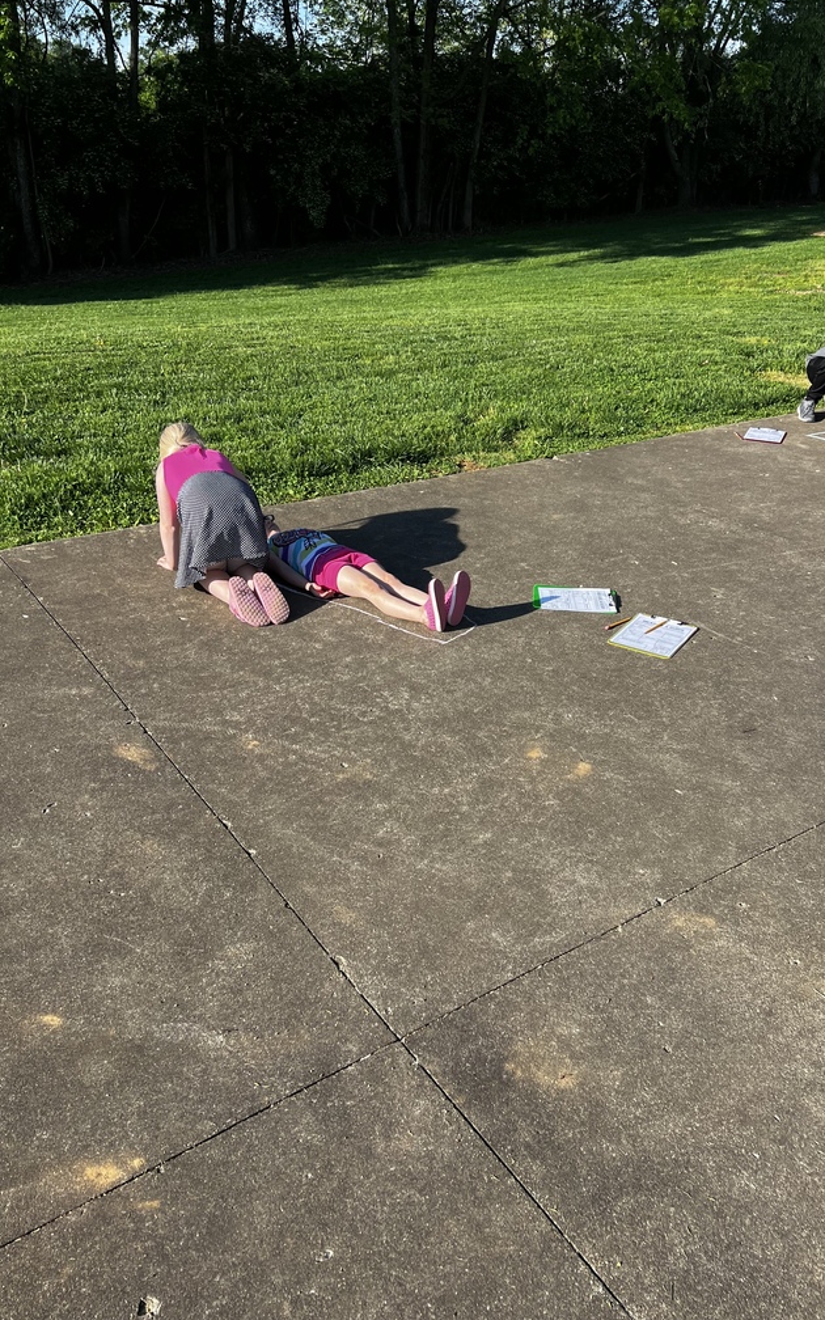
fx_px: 1007
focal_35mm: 28
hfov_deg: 44.5
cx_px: 419
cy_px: 651
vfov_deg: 66.5
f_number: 1.5
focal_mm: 5.7
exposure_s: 1/1751
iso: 50
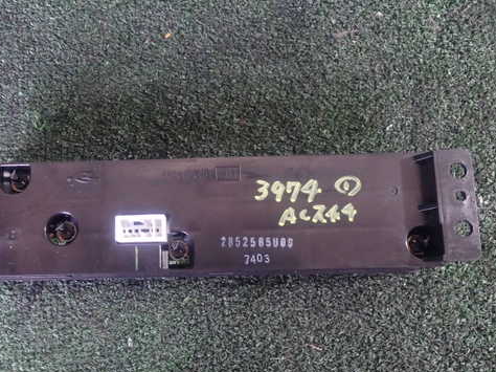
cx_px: 197
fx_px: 544
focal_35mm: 38
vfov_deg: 37.7
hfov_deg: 48.7
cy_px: 202
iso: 800
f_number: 2.3
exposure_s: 1/15
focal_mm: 5.4
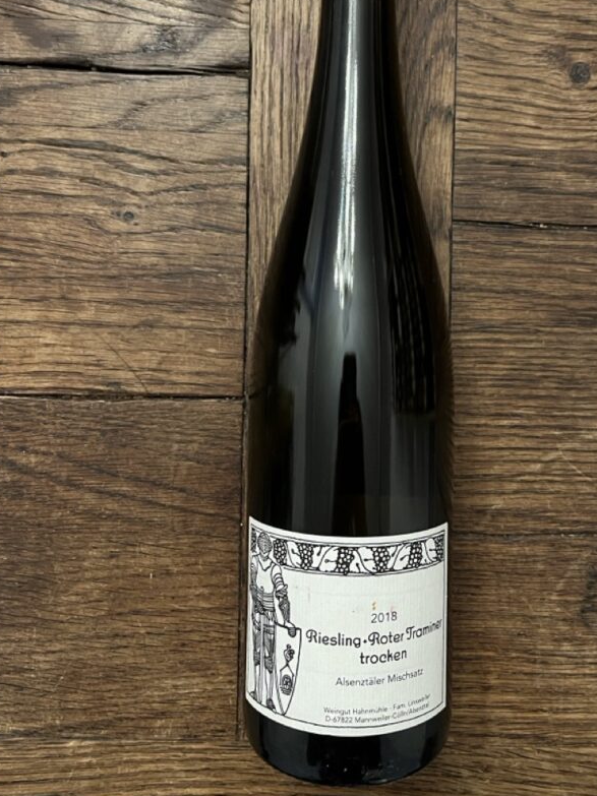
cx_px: 345
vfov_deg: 53.4
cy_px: 302
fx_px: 782
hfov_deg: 41.7
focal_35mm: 34
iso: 400
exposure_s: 1/33
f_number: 1.6
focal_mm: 5.1
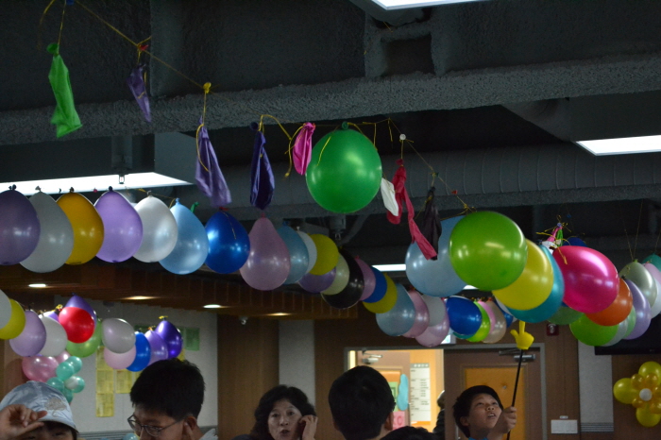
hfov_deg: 24.6
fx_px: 1514
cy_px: 220
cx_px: 330
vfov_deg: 16.5
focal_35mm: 82
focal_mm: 55
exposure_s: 1/80
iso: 3200
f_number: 5.6
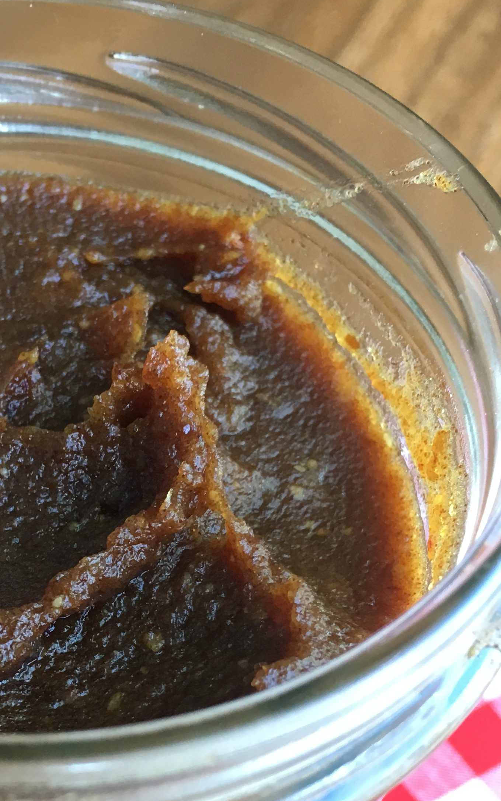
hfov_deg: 22.1
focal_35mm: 57
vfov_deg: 34.9
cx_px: 32
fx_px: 1245
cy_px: 609
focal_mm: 4.15
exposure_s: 1/33
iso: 50
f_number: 2.2
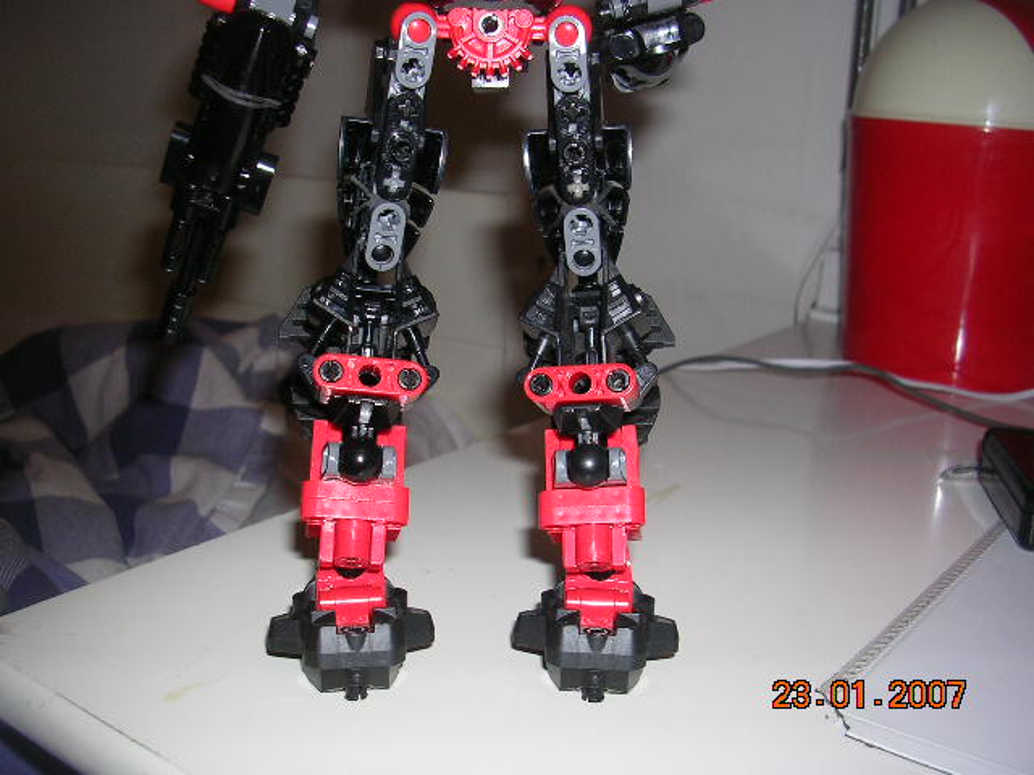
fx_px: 1135
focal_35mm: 38
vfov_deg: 37.7
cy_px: 388
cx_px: 517
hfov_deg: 49.0
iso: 50
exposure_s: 1/60.1
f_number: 2.8
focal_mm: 5.8
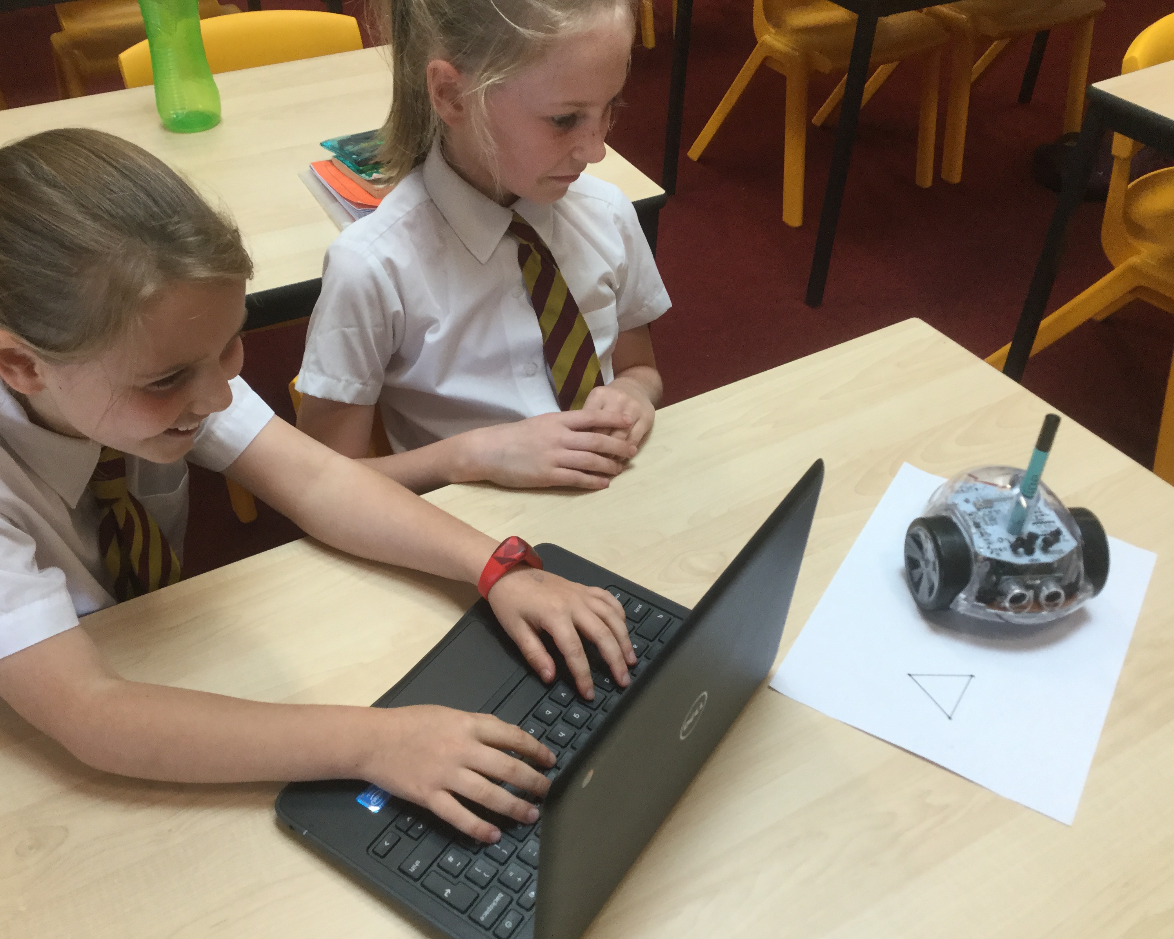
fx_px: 1147
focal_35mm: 33
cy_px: 464
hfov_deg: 54.2
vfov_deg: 44.5
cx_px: 559
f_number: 2.4
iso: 40
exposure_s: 1/33
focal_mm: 3.3
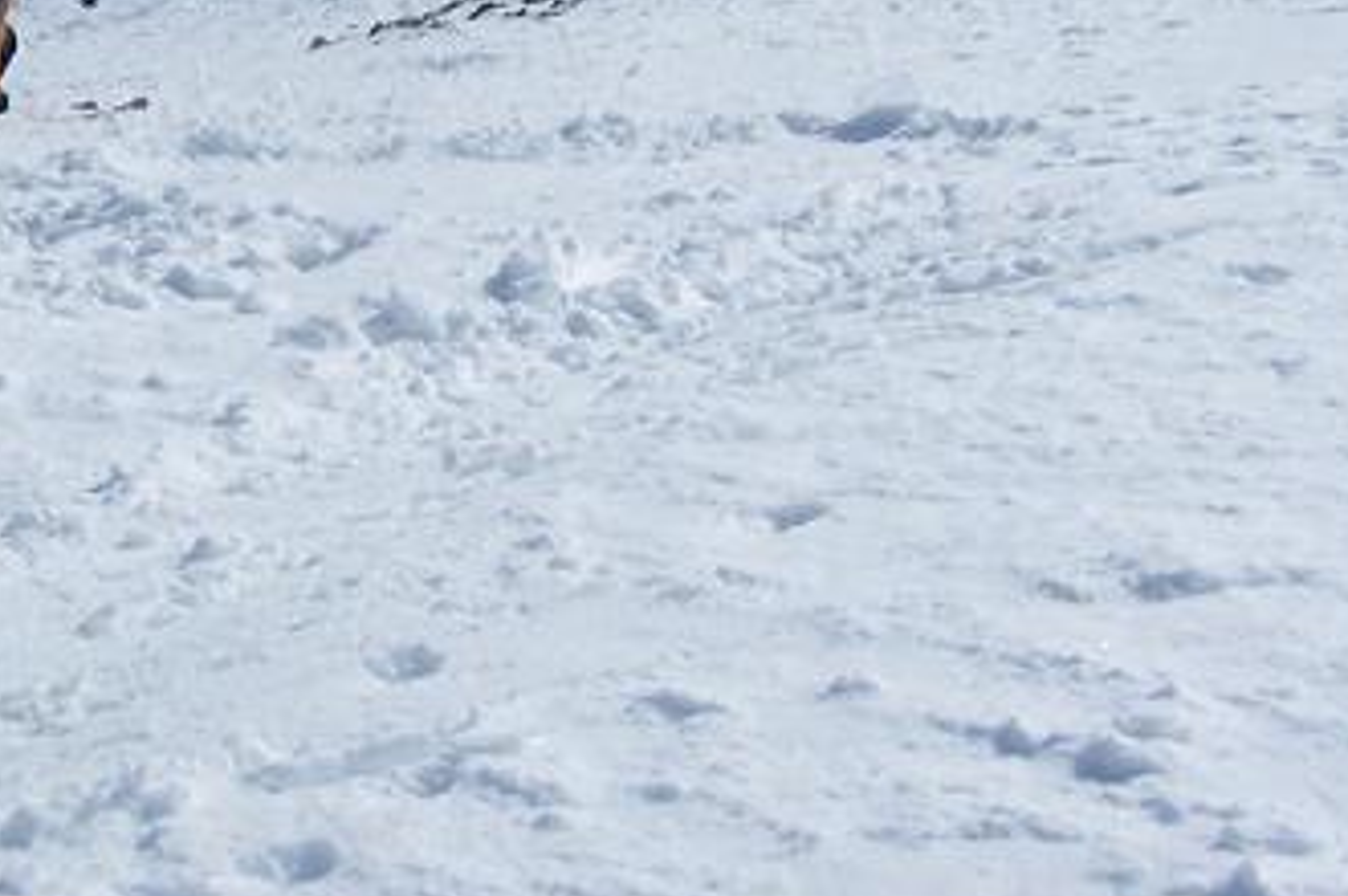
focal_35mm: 79
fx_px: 2955
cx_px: 293
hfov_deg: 25.3
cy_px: 179
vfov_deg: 17.1
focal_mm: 5.6
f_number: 5.6
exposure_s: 1/1500
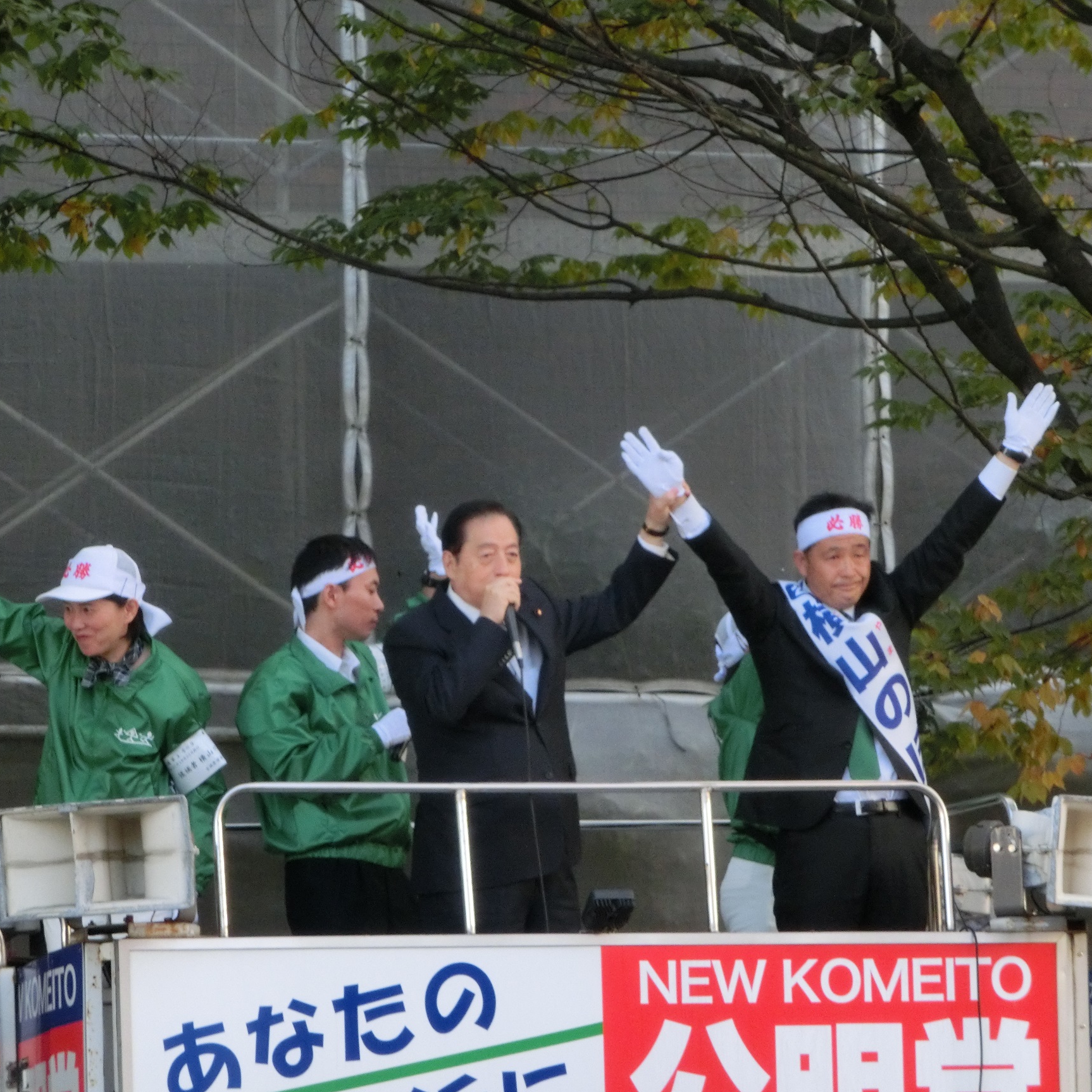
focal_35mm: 236
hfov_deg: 7.4
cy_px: 546
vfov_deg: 7.4
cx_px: 528
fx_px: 8423
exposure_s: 1/200
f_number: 5.8
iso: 320
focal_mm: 35.34
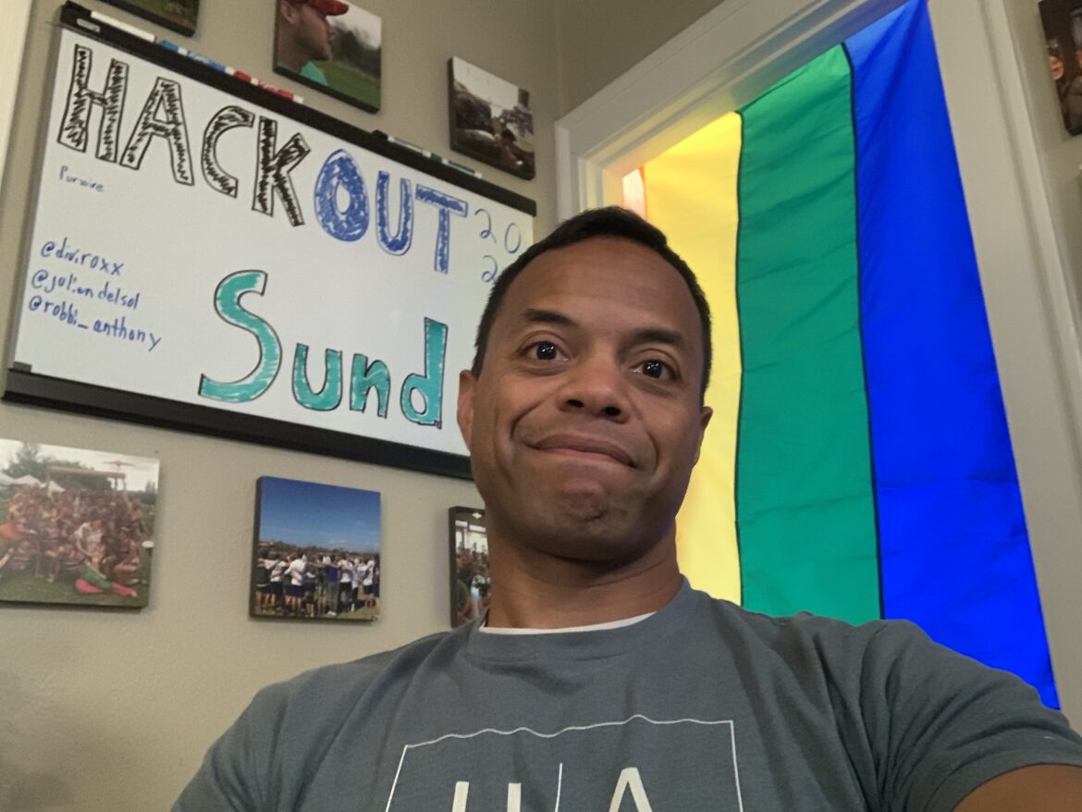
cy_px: 406
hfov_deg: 56.8
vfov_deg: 44.2
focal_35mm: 32
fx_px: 1000
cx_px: 541
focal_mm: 2.87
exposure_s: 1/24
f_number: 2.2
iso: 500
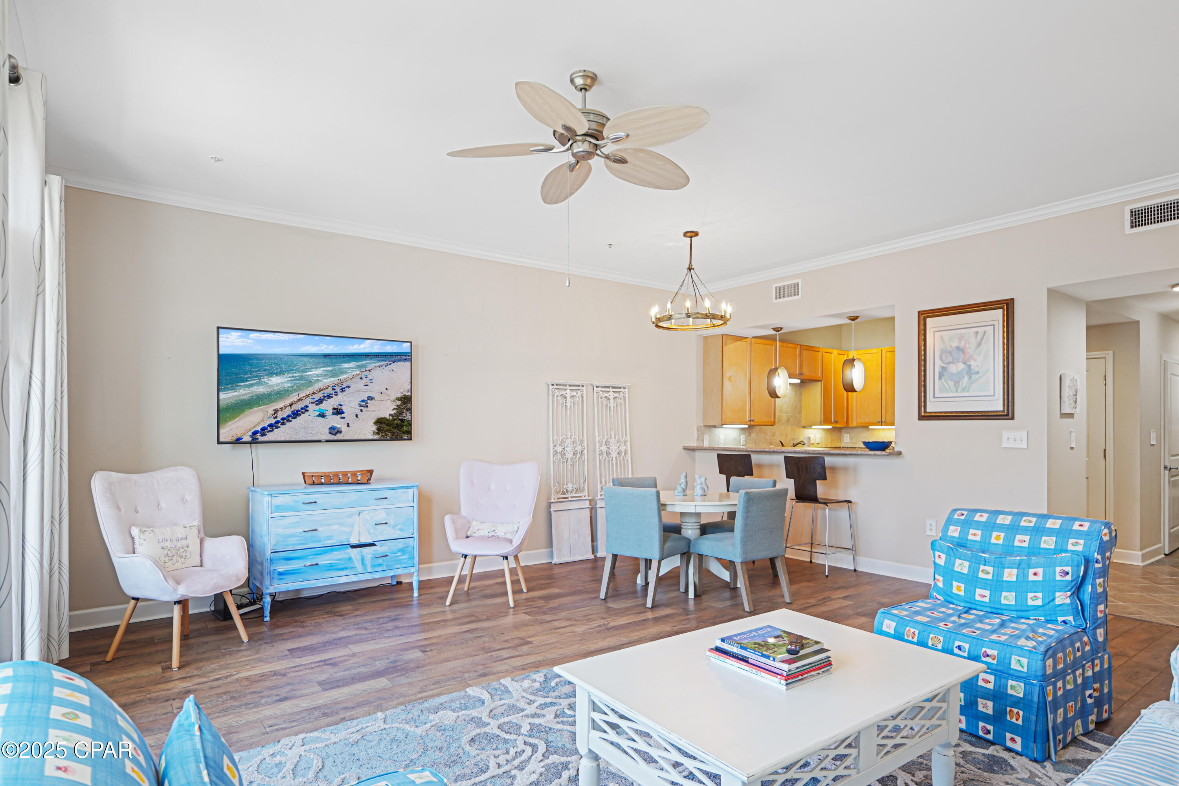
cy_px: 393
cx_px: 590
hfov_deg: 83.3
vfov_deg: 61.3
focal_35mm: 20
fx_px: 663
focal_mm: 13.5
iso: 100
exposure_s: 1/5
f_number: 4
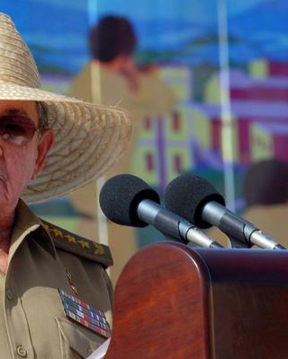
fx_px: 4507
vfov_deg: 4.6
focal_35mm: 423
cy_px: 180
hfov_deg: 3.7
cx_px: 32
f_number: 9
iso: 200
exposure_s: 1/320
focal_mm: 200
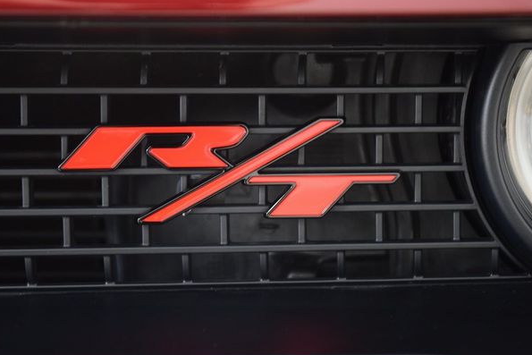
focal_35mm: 113
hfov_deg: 18.1
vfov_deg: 12.1
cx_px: 253
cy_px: 182
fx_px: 1670
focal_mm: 70
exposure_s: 1/25
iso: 1600
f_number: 2.8
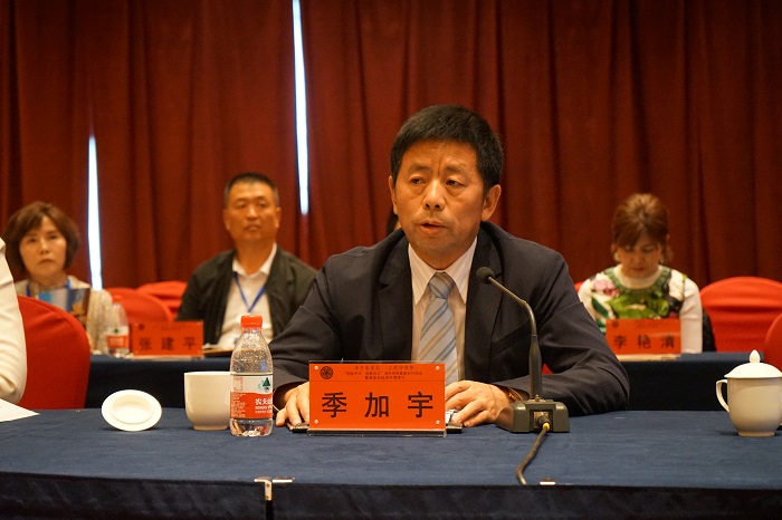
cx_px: 391
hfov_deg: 28.9
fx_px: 1520
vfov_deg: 19.4
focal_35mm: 70
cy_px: 260
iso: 6400
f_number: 5.6
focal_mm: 70
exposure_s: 1/100
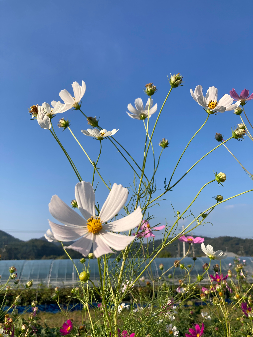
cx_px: 126
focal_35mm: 28
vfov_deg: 63.4
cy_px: 168
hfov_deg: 49.7
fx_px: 273
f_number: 1.8
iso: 20
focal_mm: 3.99
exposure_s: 1/1779
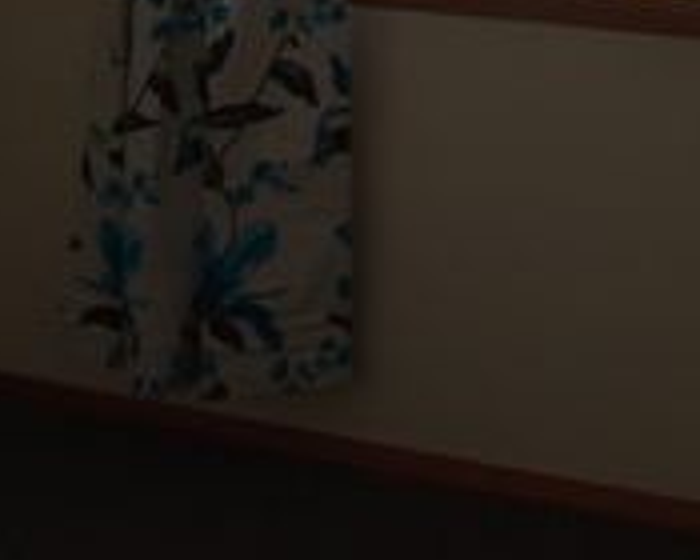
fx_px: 2217
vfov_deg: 14.0
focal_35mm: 107
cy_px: -112
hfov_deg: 17.8
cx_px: 544
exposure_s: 1/320
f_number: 2.5
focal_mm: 4.7
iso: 100
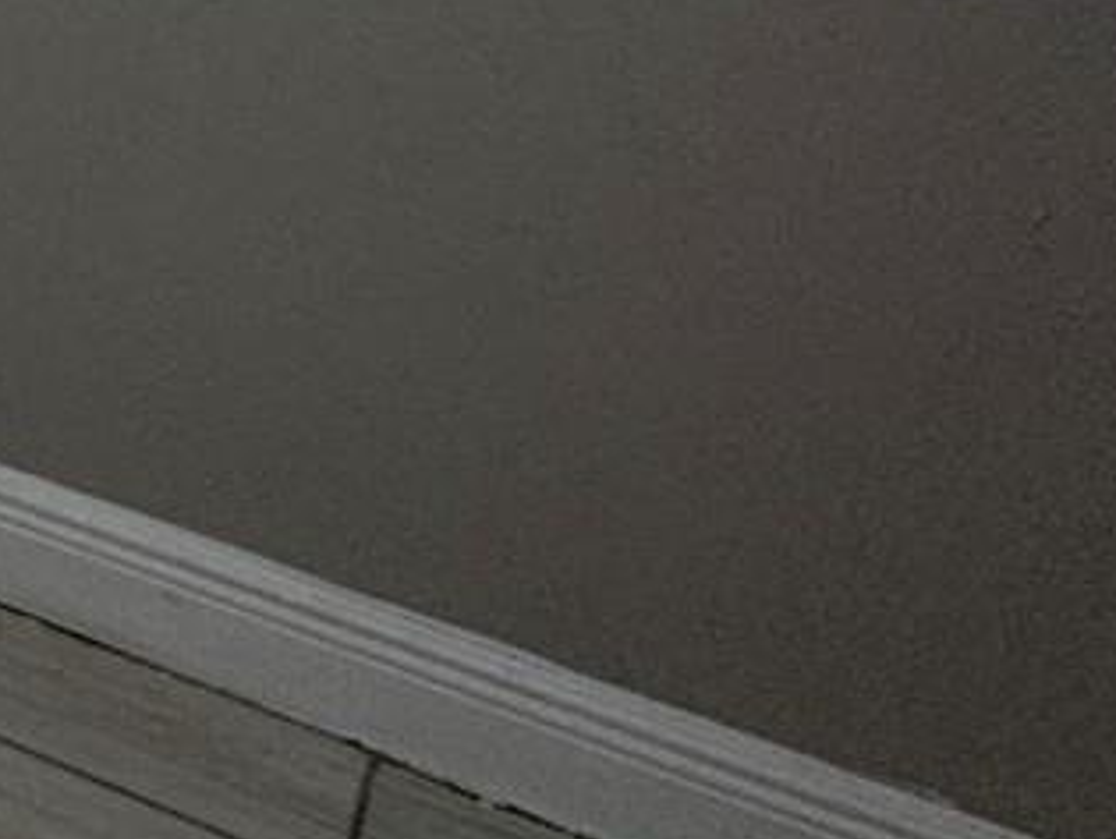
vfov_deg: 17.6
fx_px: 2292
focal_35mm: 71
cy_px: -577
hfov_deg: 14.9
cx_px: -1608
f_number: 2.2
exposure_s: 1/120
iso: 80
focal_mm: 2.22
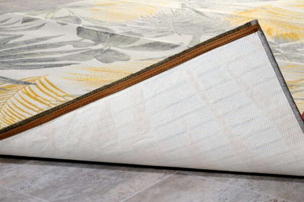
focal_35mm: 105
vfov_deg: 13.0
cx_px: 152
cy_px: 101
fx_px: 886
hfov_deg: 19.5
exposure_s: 1/125
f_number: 29
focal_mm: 70
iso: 500
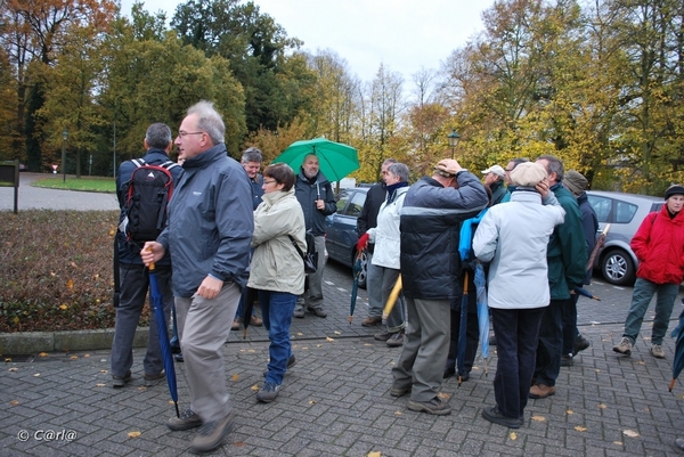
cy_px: 228
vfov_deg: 43.7
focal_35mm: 30
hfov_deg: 61.9
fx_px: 570
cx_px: 342
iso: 200
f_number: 3.8
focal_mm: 20
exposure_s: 1/50
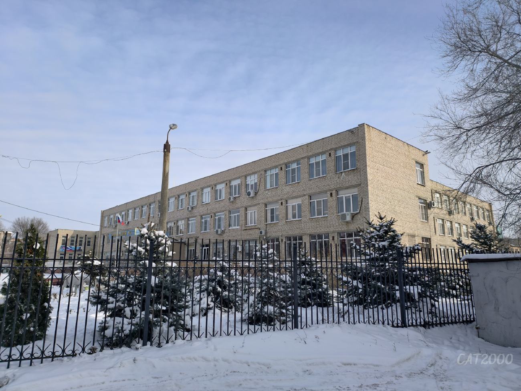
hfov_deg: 73.9
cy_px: 196
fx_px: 346
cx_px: 260
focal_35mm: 23
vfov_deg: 58.9
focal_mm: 6.54
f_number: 1.57
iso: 72
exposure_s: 1/2770
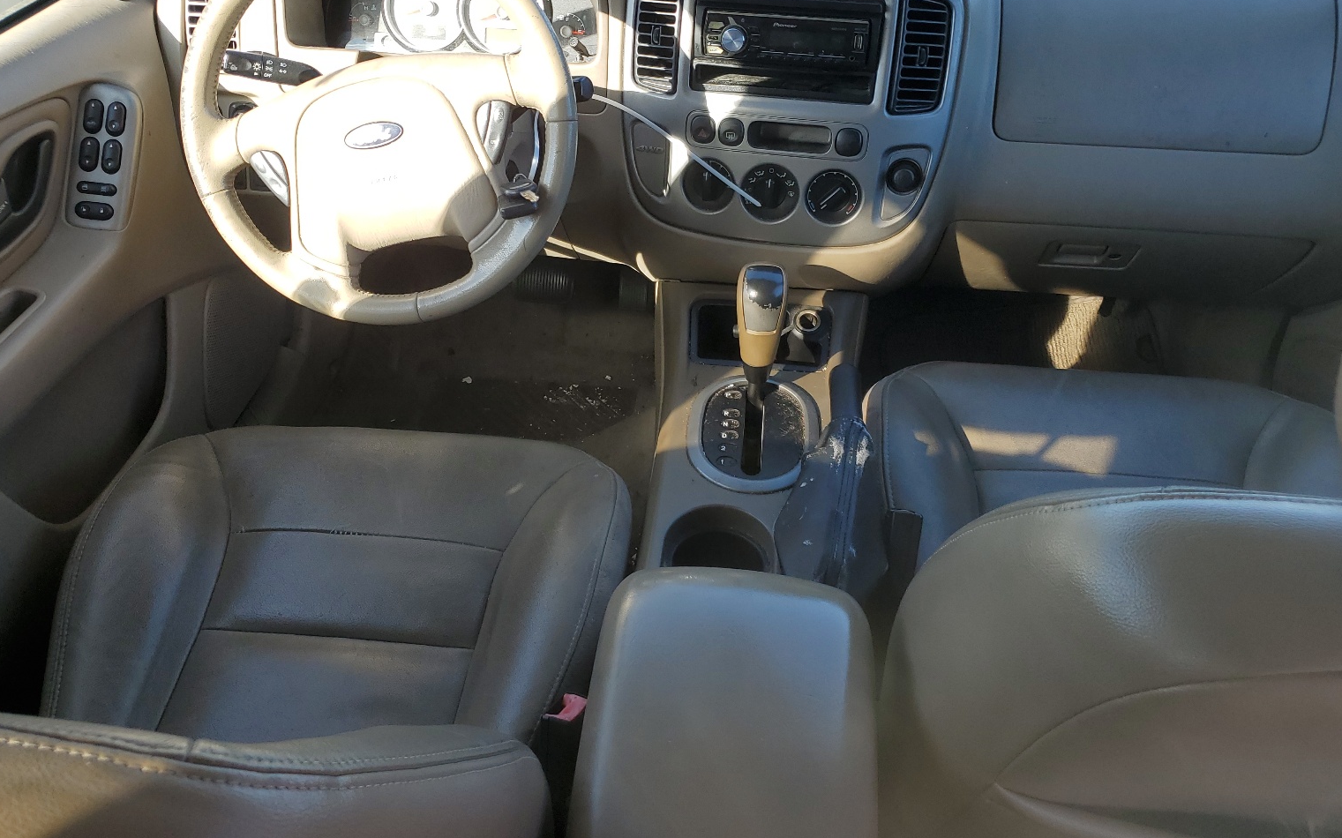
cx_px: 666
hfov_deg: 64.6
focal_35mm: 29
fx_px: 1060
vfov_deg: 43.0
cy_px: 361
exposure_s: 1/400
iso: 50
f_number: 1.5
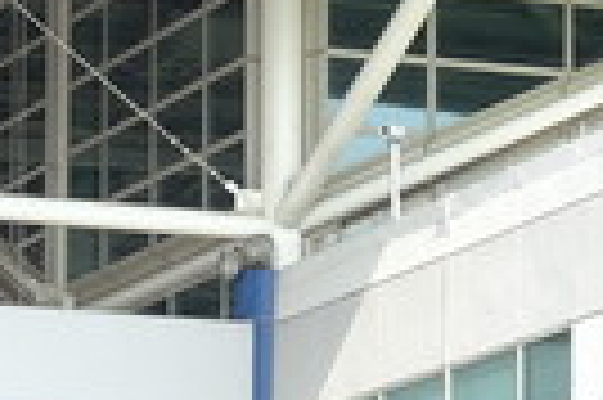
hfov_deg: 7.6
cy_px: 382
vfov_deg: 5.1
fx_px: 4534
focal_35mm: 271
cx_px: 0
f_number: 4.5
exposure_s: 1/160
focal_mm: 9.87
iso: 80
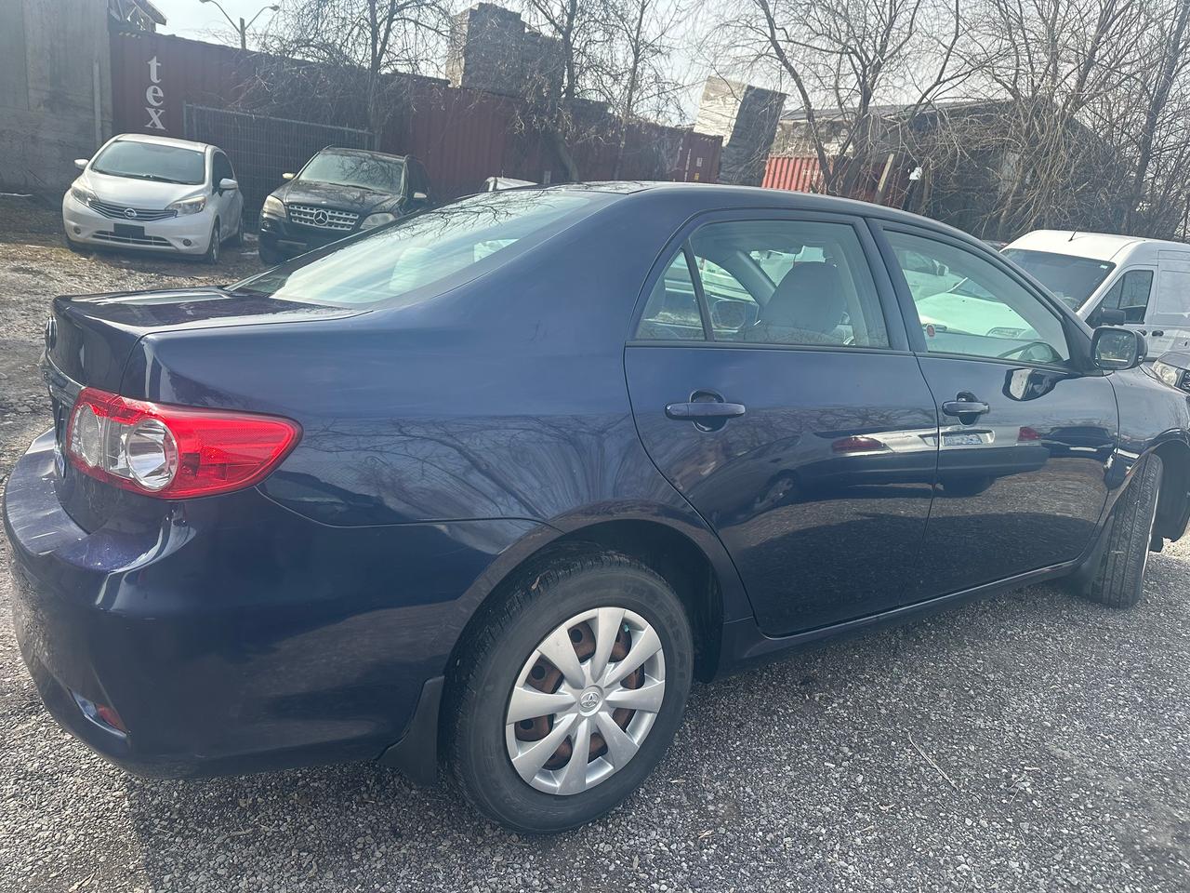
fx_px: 825
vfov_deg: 56.8
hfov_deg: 71.6
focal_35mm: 24
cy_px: 446
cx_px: 595
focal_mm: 6.86
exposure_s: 1/1227
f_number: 1.78
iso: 80
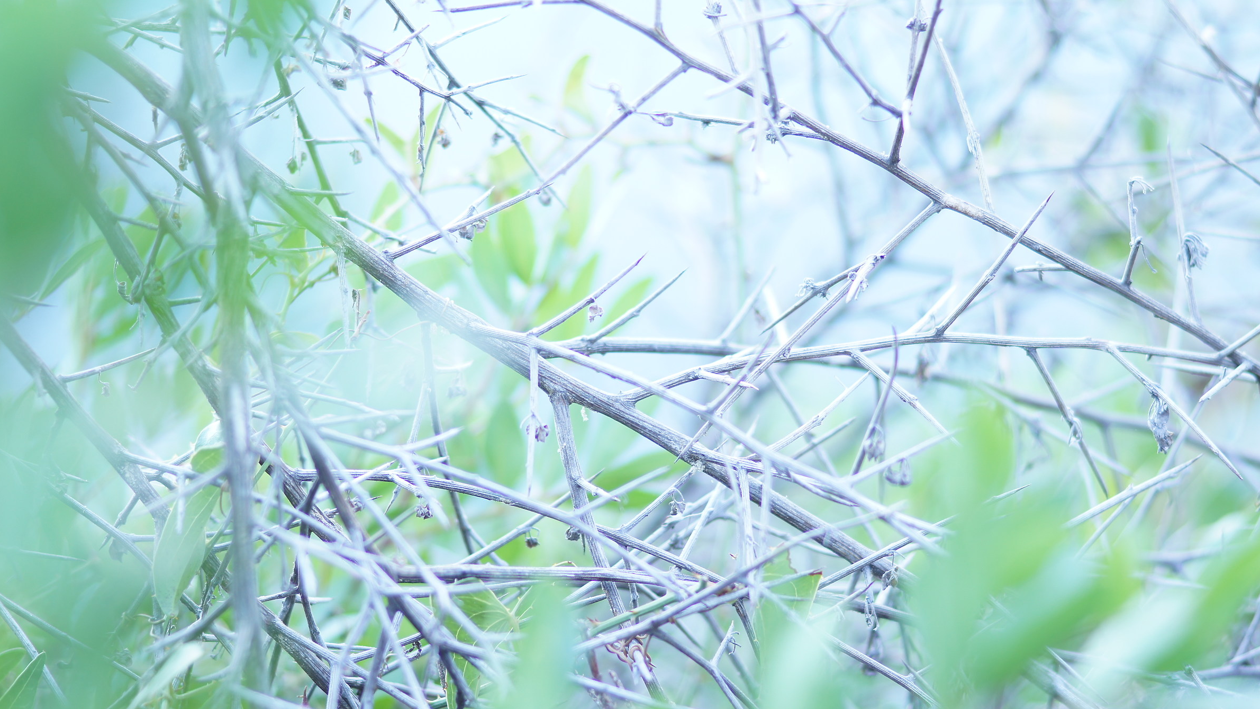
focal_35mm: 135
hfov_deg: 16.0
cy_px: 332
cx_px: 626
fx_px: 4494
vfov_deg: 9.0
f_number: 2.8
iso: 100
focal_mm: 85
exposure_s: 1/25
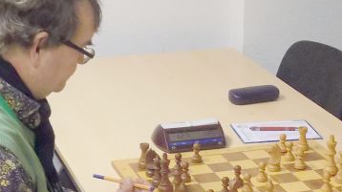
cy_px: 174
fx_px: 961
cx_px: 252
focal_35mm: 106
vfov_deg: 11.3
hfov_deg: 20.0
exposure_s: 1/30
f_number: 3.4
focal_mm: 6.1
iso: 360
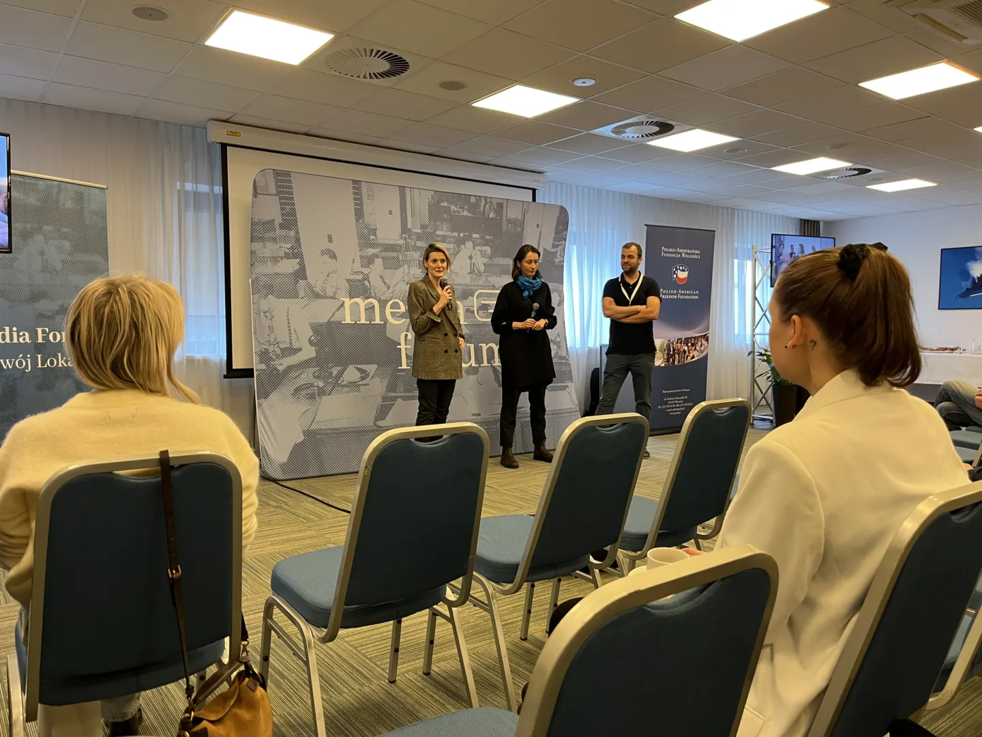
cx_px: 491
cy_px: 368
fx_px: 738
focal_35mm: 26
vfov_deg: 53.1
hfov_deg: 67.3
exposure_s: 1/50
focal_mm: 5.1
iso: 200
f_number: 1.6
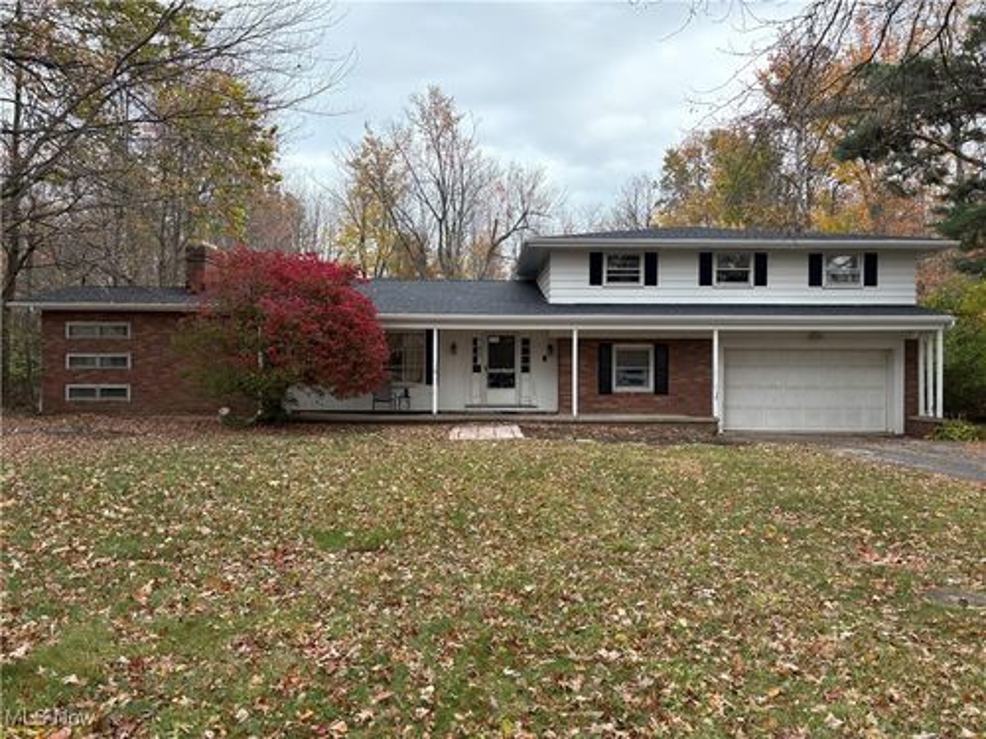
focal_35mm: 26
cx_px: 493
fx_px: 741
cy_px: 370
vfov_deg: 53.1
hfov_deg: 67.3
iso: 64
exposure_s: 1/660
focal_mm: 5.96
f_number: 1.6
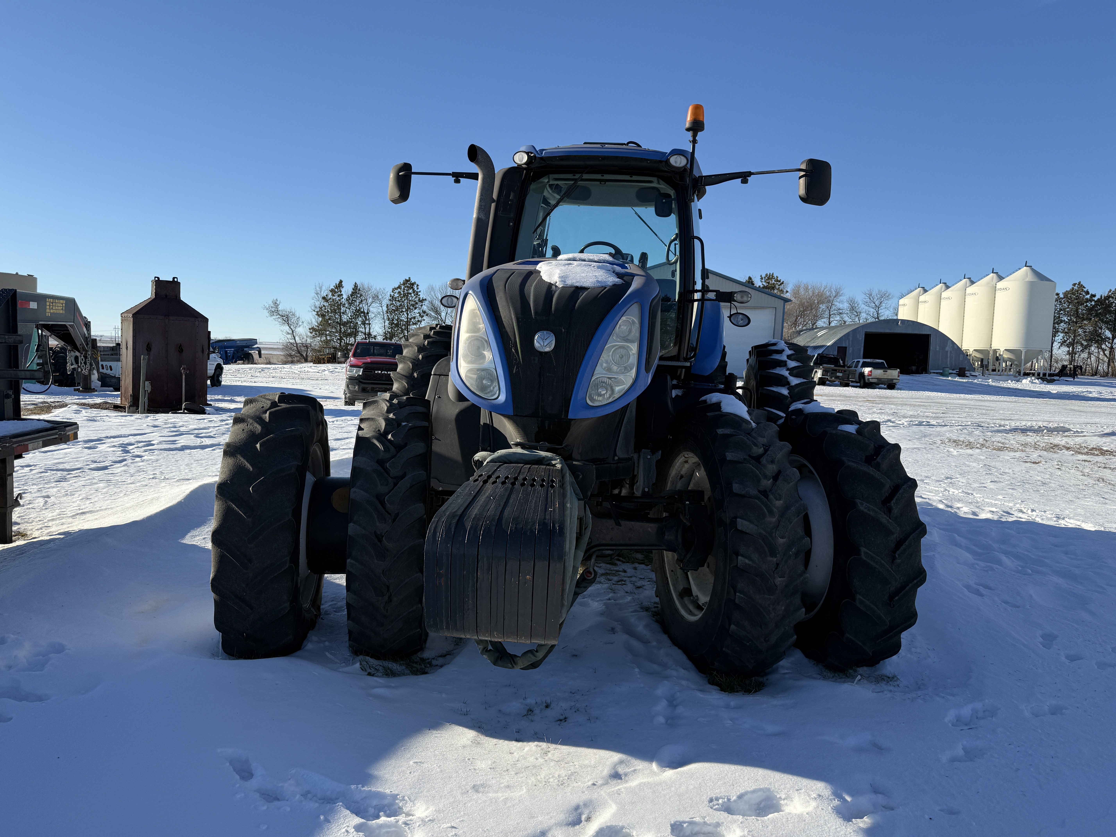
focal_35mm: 24
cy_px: 418
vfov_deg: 56.8
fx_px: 774
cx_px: 558
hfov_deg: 71.6
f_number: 1.78
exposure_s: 1/4673
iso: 80
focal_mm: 6.76
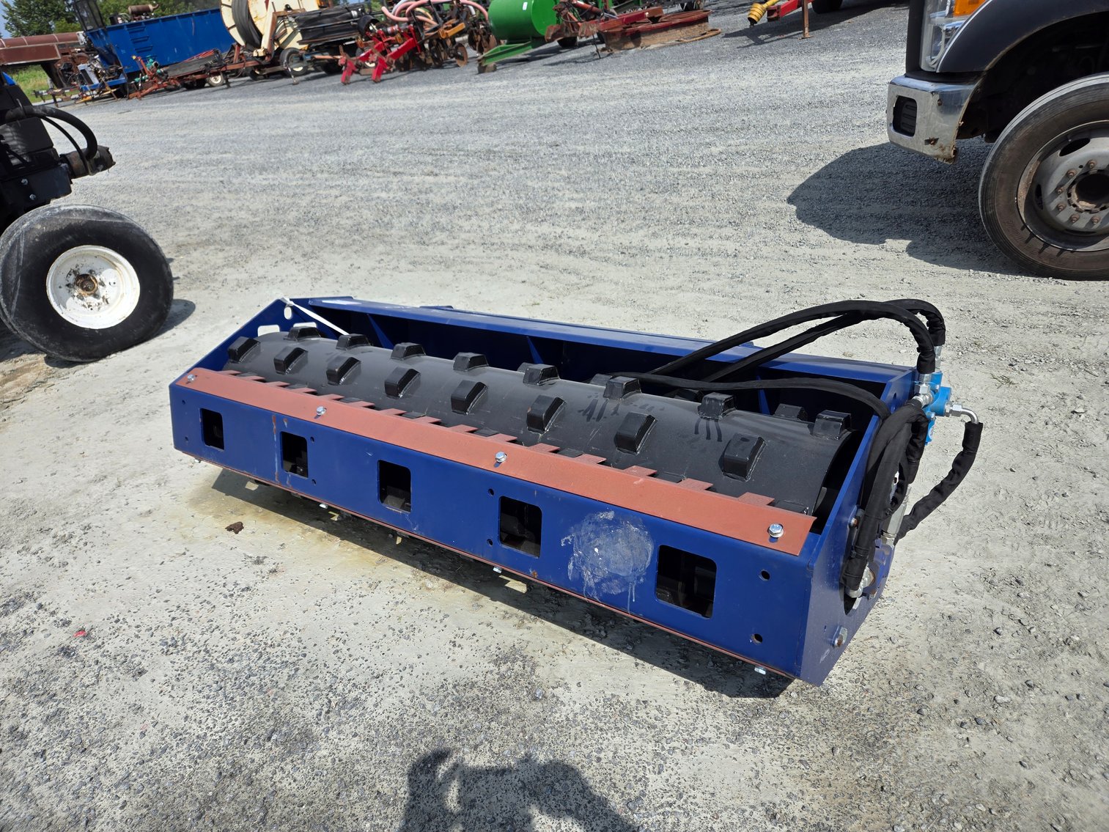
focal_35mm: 23
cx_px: 554
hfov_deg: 73.9
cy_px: 416
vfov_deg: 58.9
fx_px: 737
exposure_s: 1/3009
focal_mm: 5.4
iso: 25
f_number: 1.8
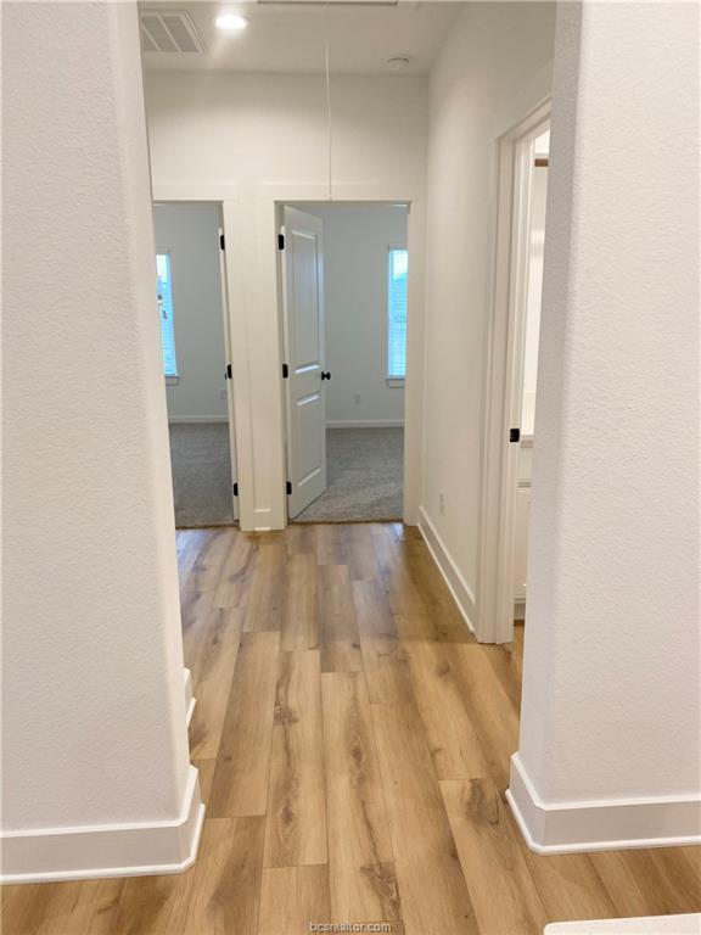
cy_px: 468
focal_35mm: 26
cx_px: 350
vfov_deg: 67.3
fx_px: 702
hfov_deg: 53.1
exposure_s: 1/60
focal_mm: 4.25
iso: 80
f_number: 1.8
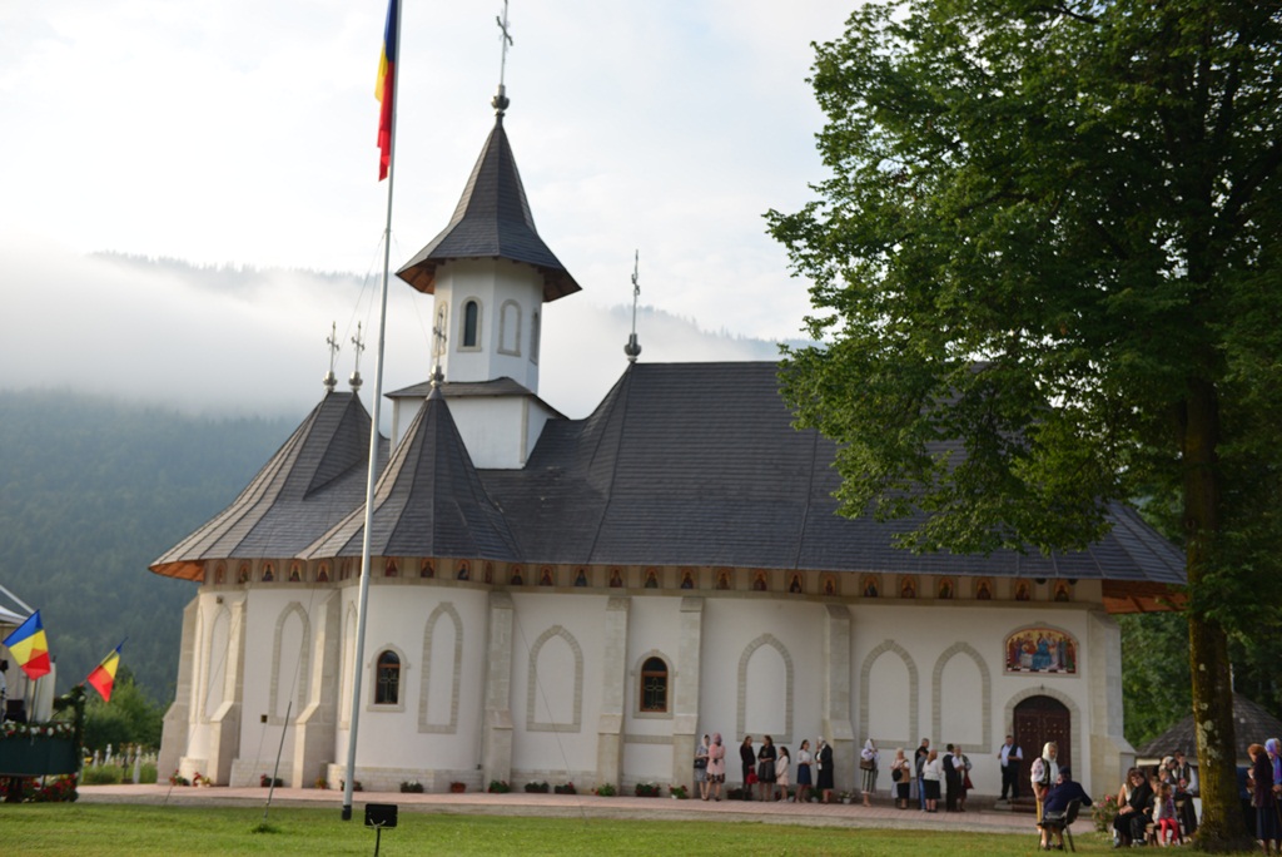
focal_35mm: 48
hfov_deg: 41.1
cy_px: 428
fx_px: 1710
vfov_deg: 28.1
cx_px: 641
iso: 100
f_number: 2.8
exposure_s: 1/640
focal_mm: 48
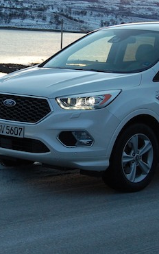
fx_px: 742
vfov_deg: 19.4
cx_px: 53
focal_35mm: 107
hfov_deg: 12.2
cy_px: 82
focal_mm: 26
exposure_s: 1/125
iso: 400
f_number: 5.6
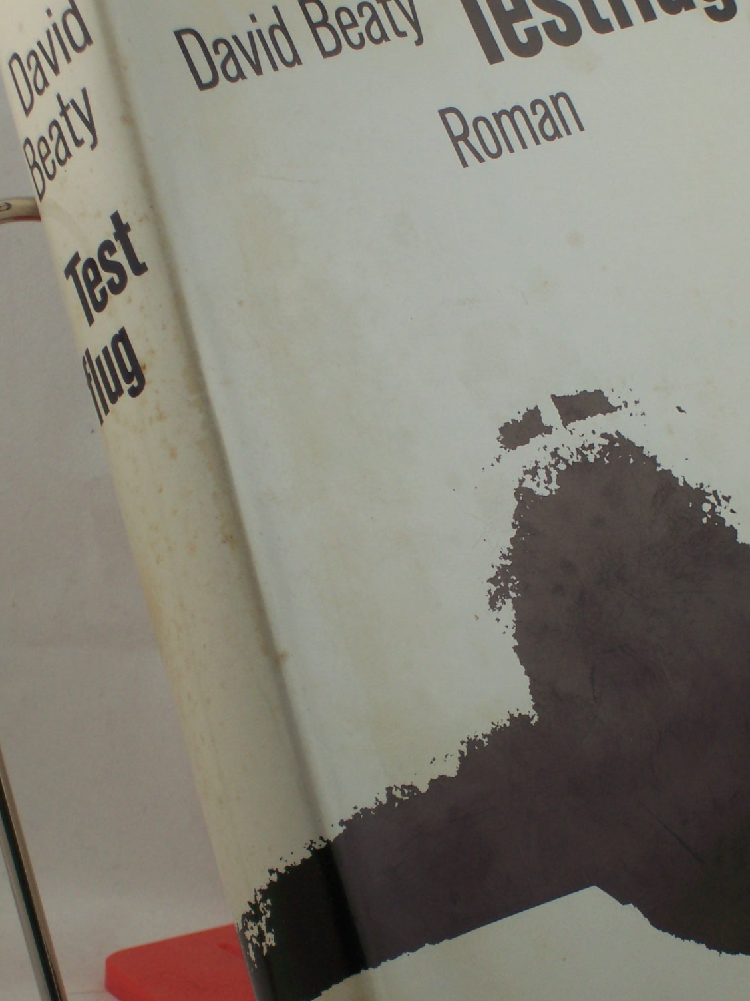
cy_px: 578
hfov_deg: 10.7
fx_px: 4016
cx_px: 507
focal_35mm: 139
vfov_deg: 14.2
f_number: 4.6
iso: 80
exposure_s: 1/100
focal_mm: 16.8
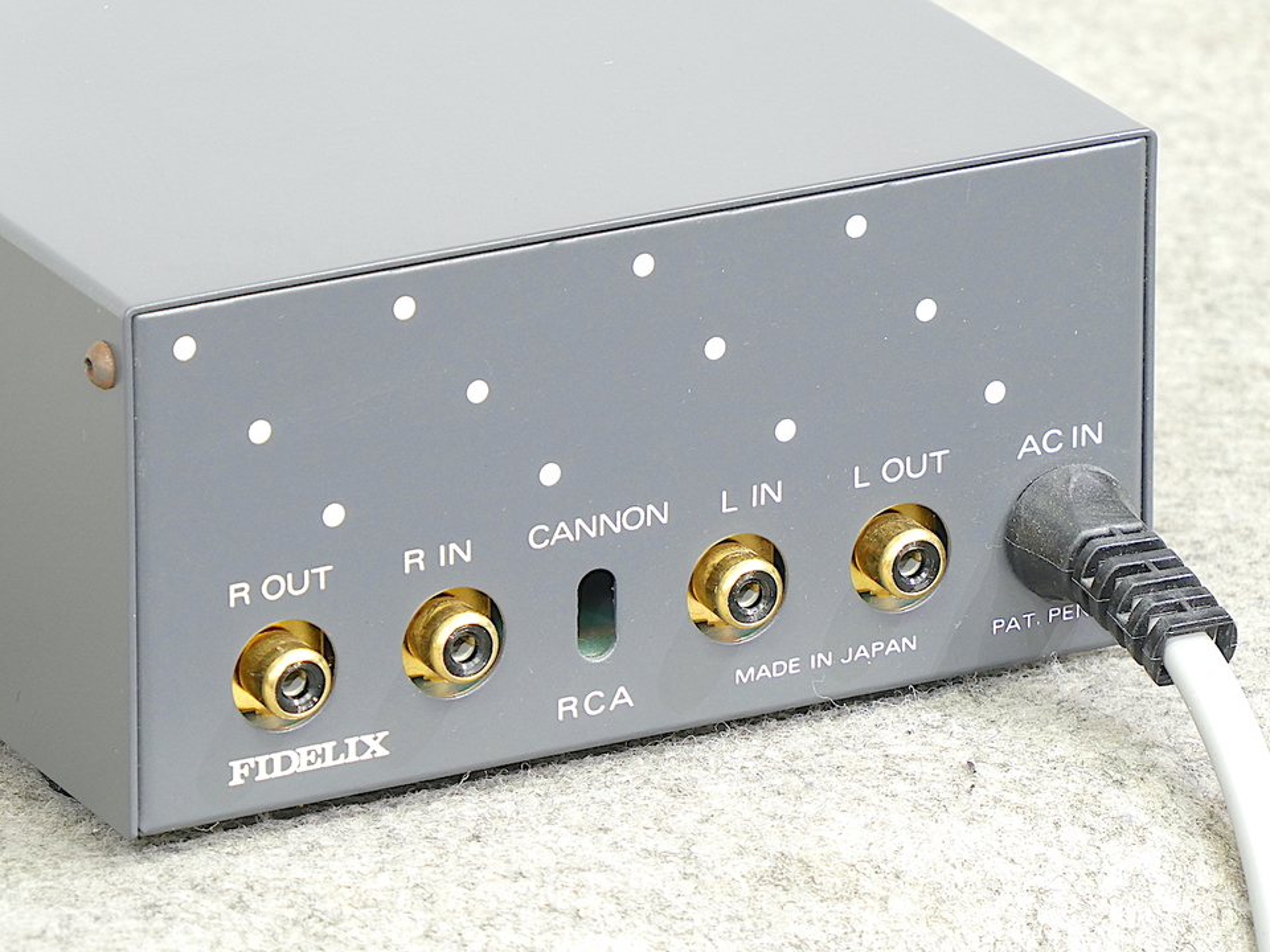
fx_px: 12731
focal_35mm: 347
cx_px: 635
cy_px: 476
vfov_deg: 4.3
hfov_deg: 5.7
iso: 200
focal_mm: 62.1
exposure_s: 1/1.6
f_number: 6
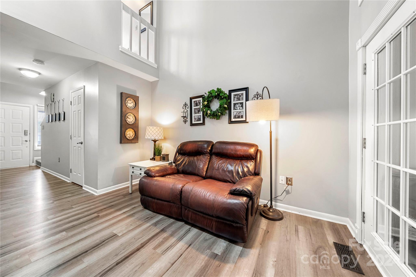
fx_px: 139
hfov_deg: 112.6
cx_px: 208
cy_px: 138
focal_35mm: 12
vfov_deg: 90.0
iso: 200
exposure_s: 3.2
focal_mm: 12
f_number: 8
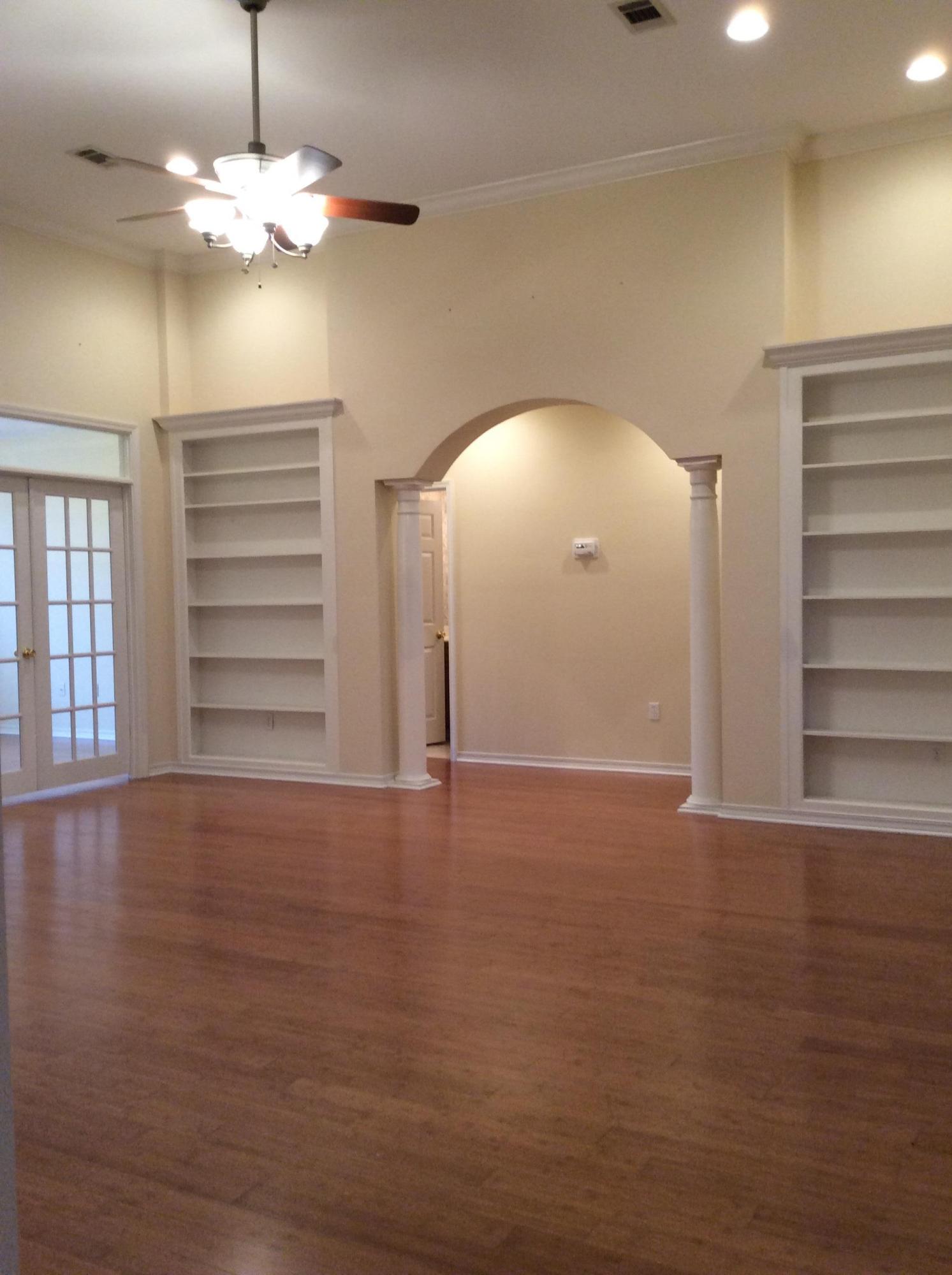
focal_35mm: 32
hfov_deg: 44.0
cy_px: 638
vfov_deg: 56.9
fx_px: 1177
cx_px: 476
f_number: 2.4
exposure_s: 1/24
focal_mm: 3.3
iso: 100
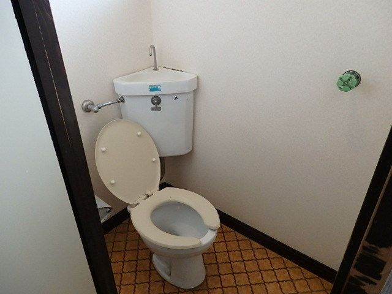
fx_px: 283
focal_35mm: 25
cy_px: 147
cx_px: 196
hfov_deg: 69.4
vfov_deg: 54.9
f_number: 3
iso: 1000
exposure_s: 1/160
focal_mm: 4.5
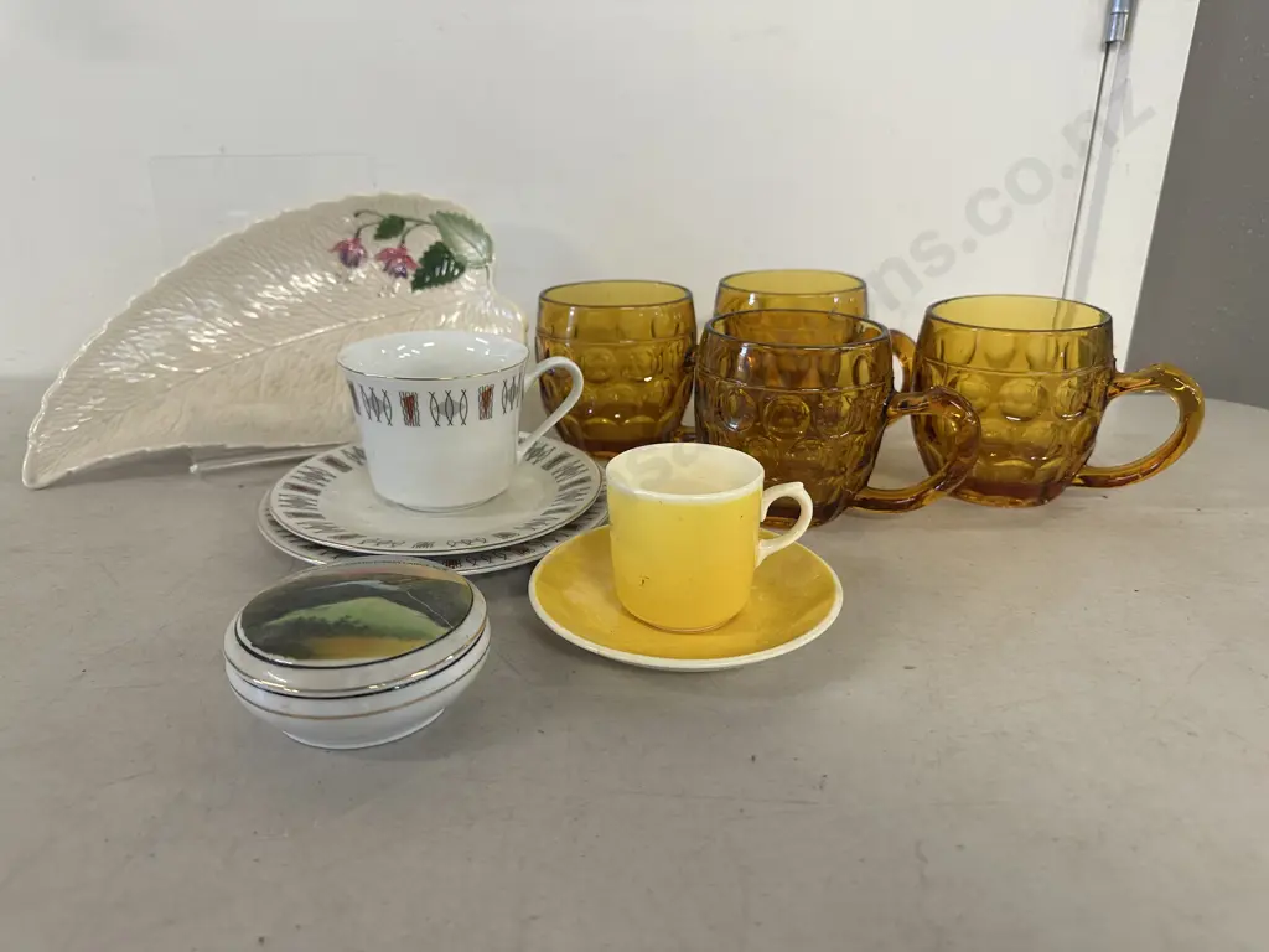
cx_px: 634
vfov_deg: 56.8
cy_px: 476
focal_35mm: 24
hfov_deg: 71.6
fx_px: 880
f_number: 1.78
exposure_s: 1/100
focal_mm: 6.86
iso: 200
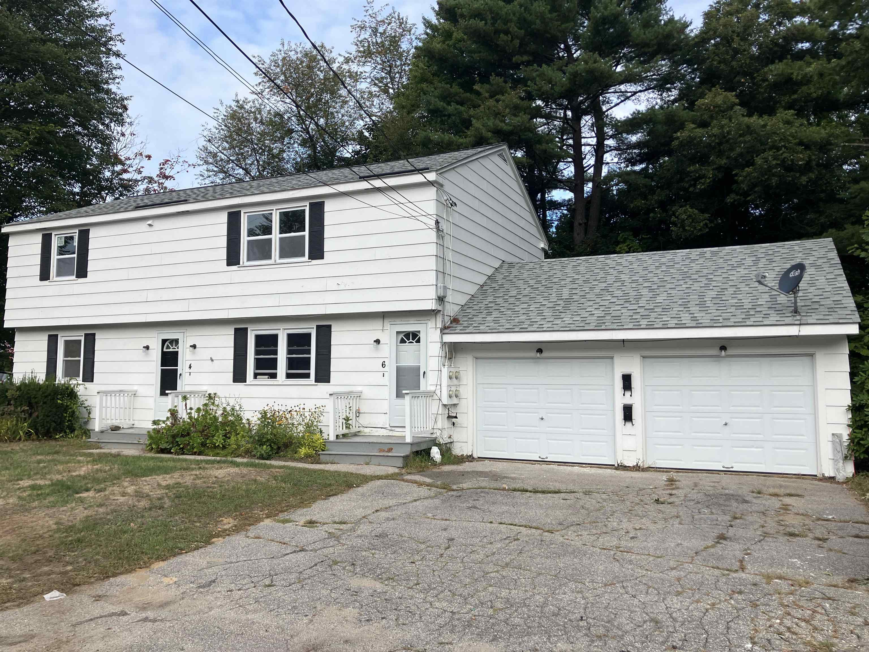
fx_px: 703
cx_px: 434
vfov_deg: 49.7
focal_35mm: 28
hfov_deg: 63.4
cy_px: 326
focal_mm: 3.99
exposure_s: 1/917
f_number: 1.8
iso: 32
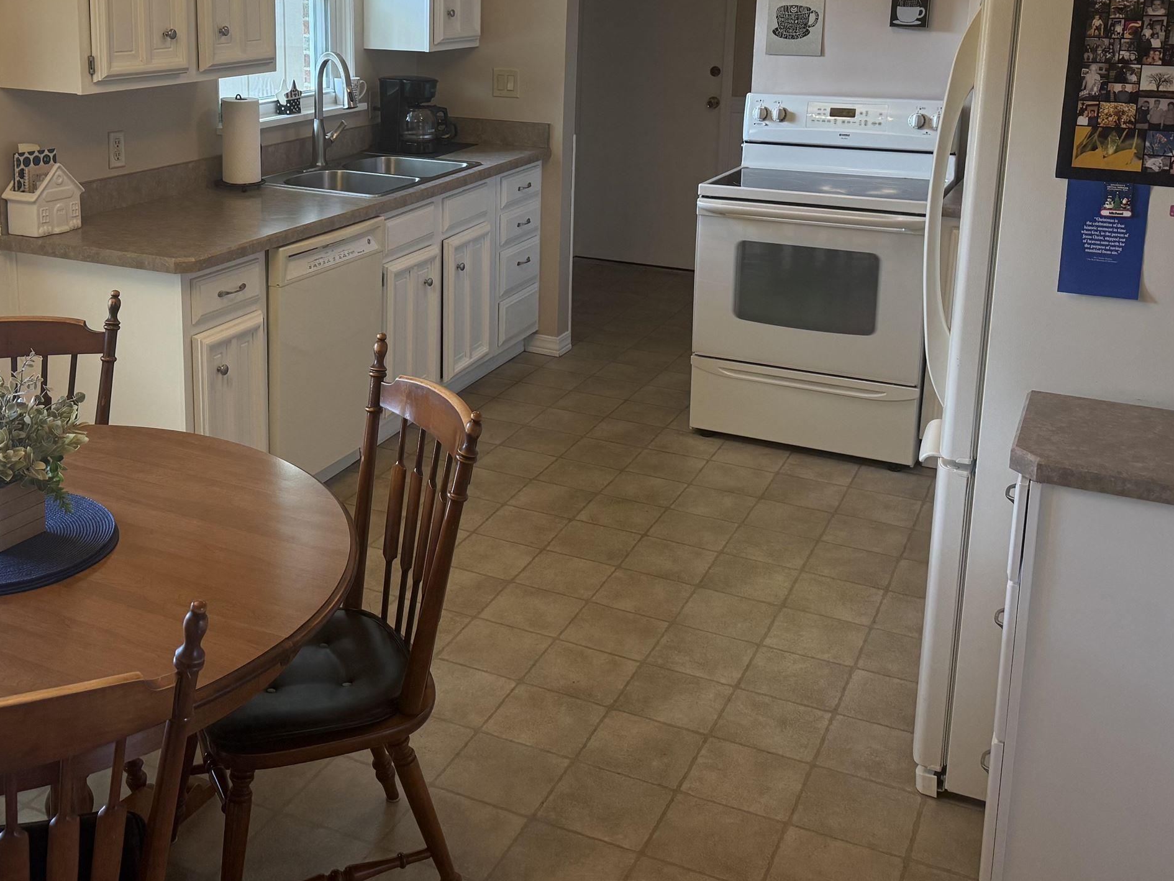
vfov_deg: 35.9
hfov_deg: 47.4
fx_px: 1323
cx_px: 445
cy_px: 211
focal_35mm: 39
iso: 200
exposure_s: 1/147
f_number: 1.78
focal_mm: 6.76
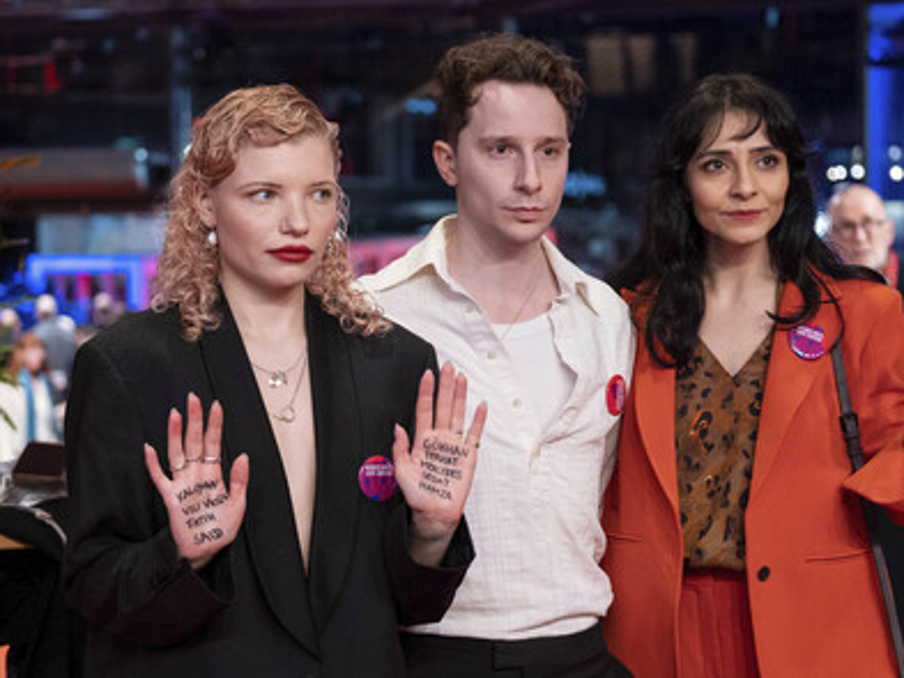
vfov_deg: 17.2
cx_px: 480
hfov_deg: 22.7
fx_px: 2247
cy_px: 338
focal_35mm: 86
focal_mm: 52
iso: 2500
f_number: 2.8
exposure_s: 1/280
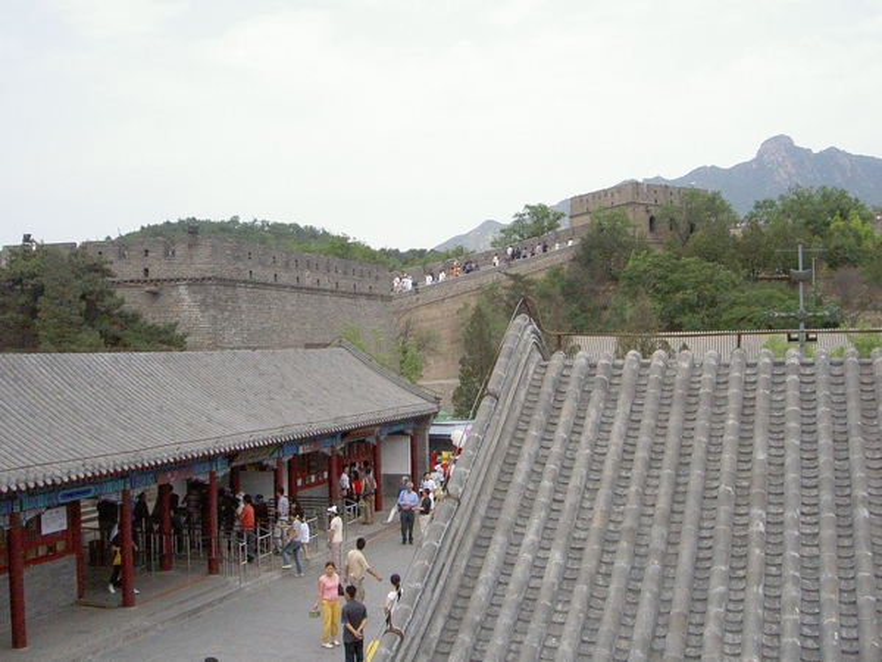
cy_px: 331
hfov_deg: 47.9
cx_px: 441
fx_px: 994
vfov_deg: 36.8
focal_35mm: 39
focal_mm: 8
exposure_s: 1/2000
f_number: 4.7
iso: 400
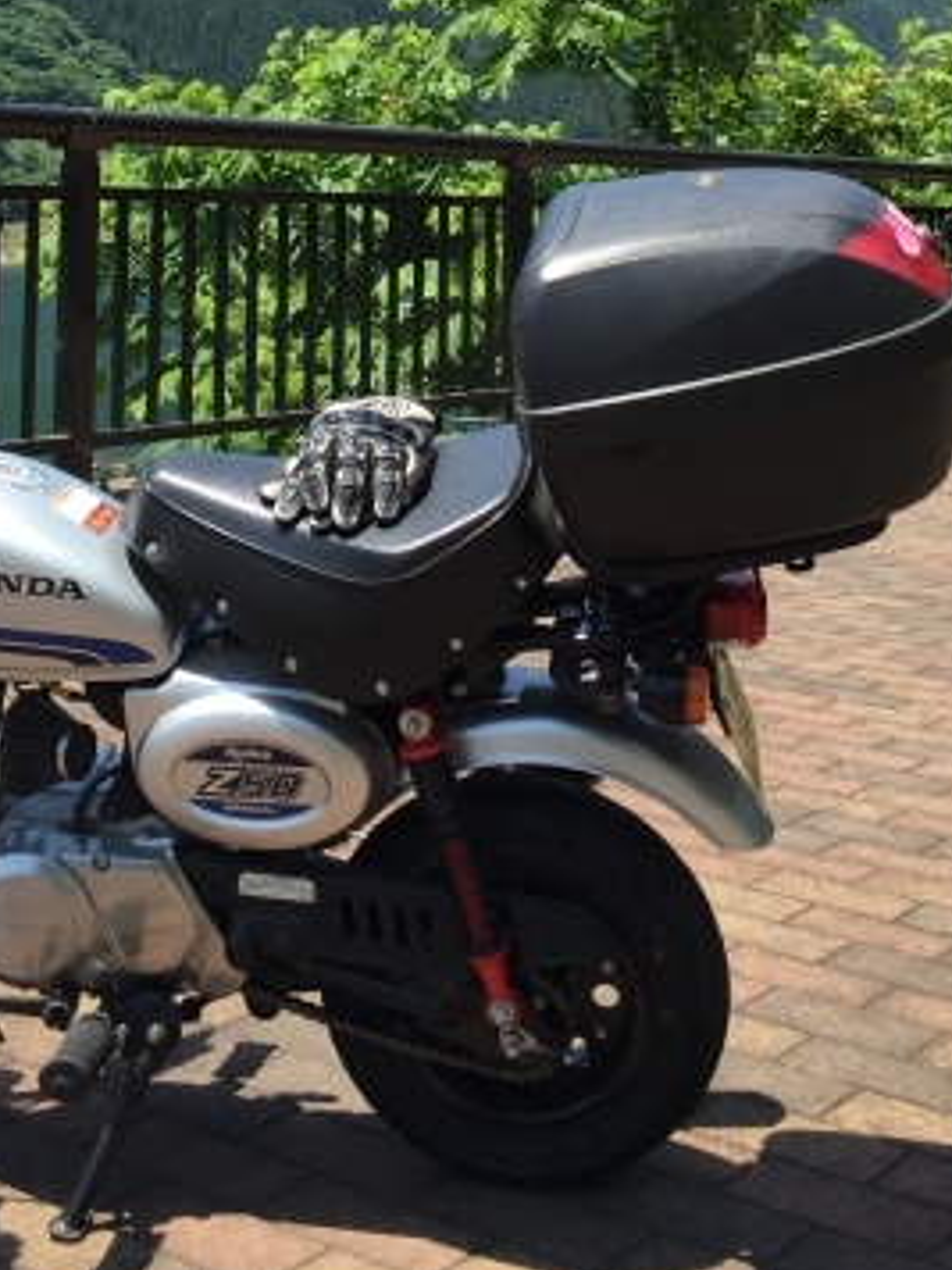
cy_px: 32
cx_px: 348
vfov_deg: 31.5
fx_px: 2090
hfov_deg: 25.6
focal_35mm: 57
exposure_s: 1/1099
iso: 32
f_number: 2.2
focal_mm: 4.15
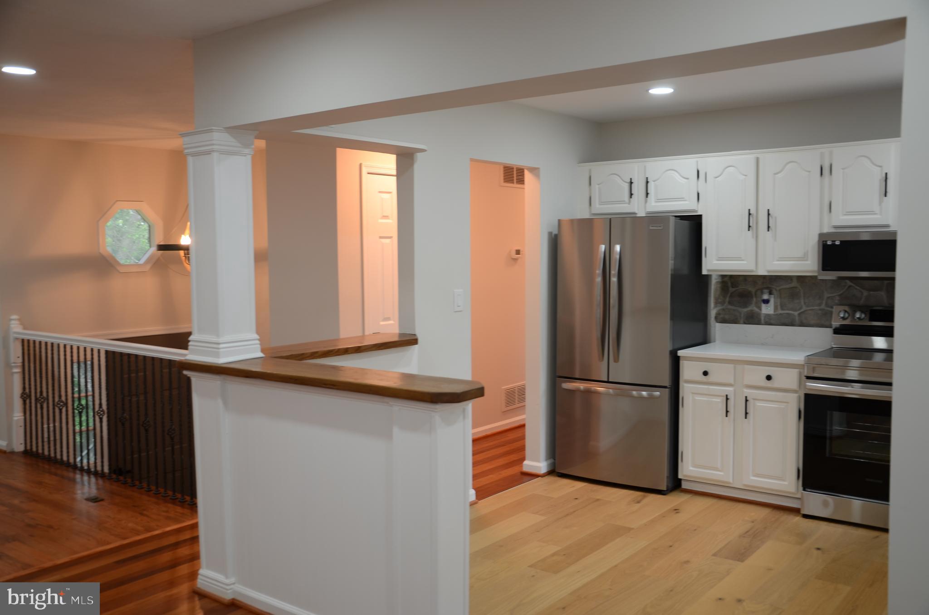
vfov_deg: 39.8
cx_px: 464
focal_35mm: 33
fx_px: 850
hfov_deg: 57.3
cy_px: 308
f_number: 3.8
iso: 100
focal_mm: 22
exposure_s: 1/15
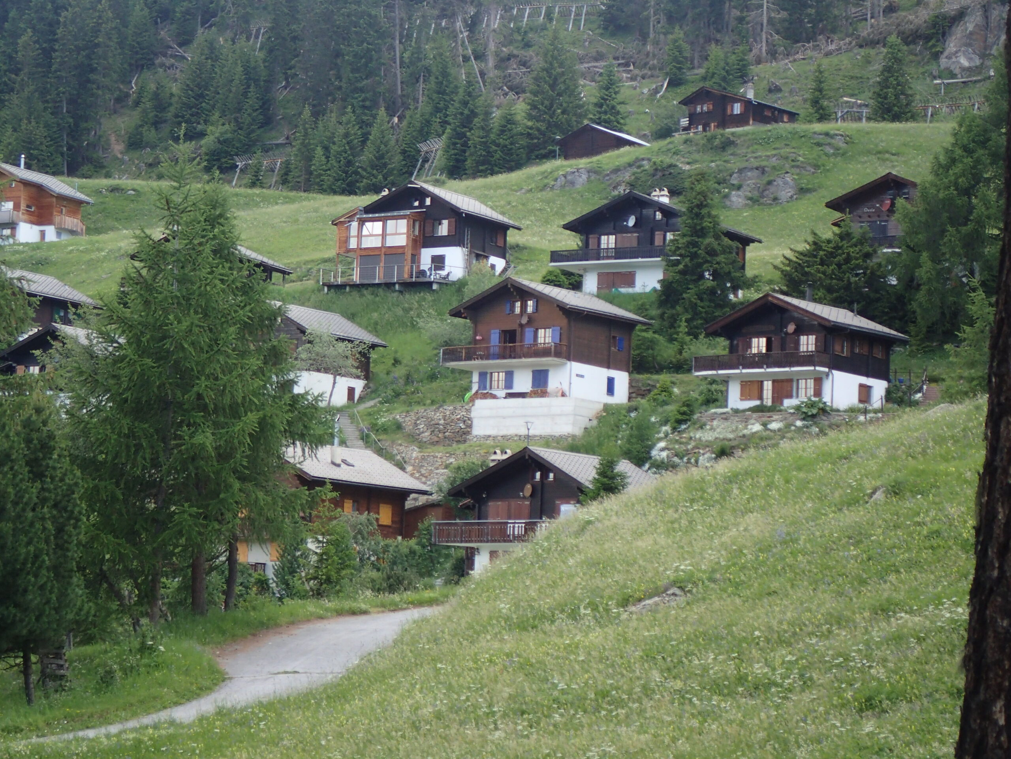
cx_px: 506
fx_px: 2921
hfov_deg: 19.6
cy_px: 380
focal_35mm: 100
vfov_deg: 14.8
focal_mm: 18
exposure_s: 1/100
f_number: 4.9
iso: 200
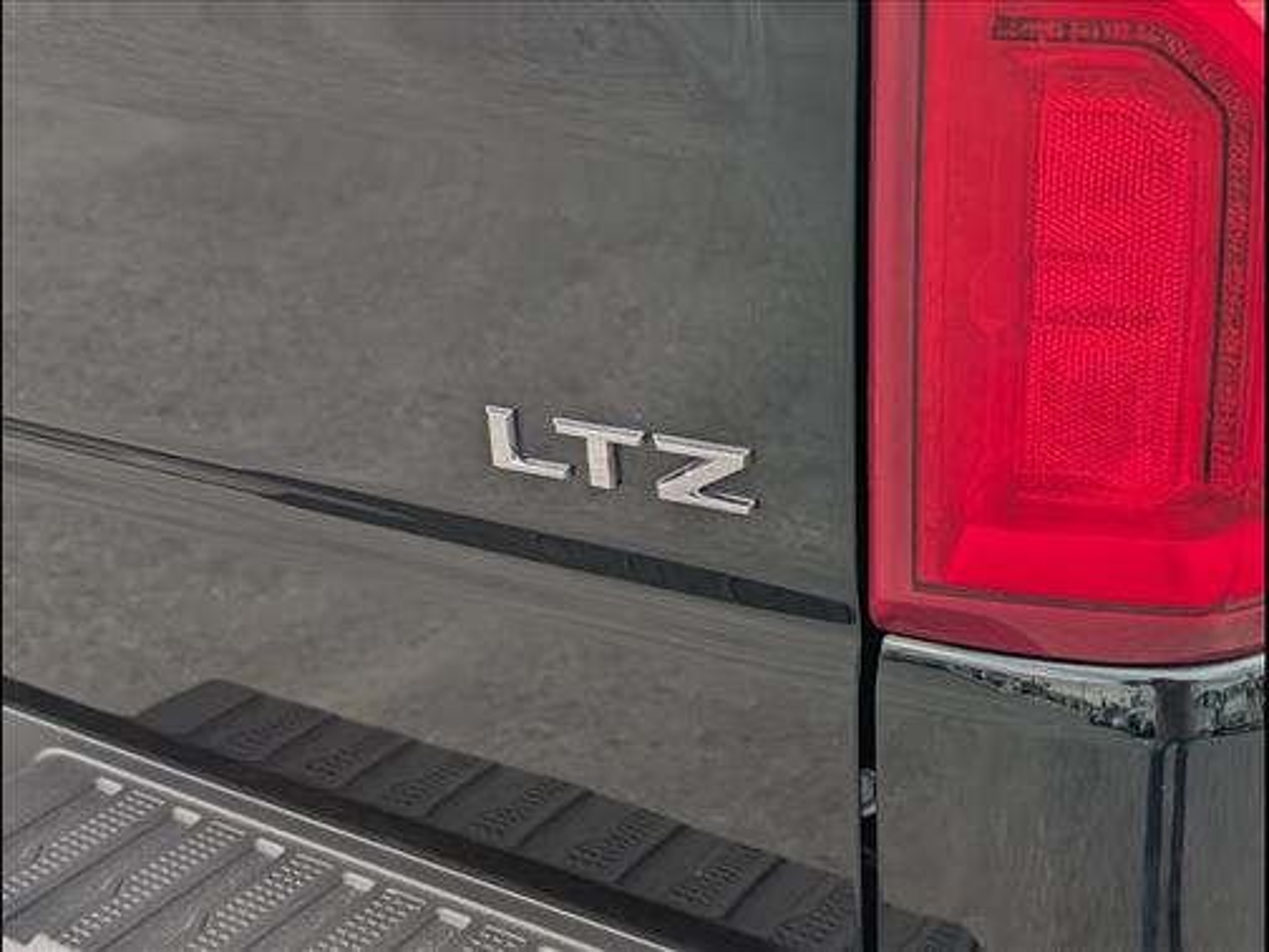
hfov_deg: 38.9
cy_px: 476
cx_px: 634
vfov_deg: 29.7
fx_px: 1796
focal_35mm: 49
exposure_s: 1/1000
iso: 414
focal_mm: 6.9
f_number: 1.68
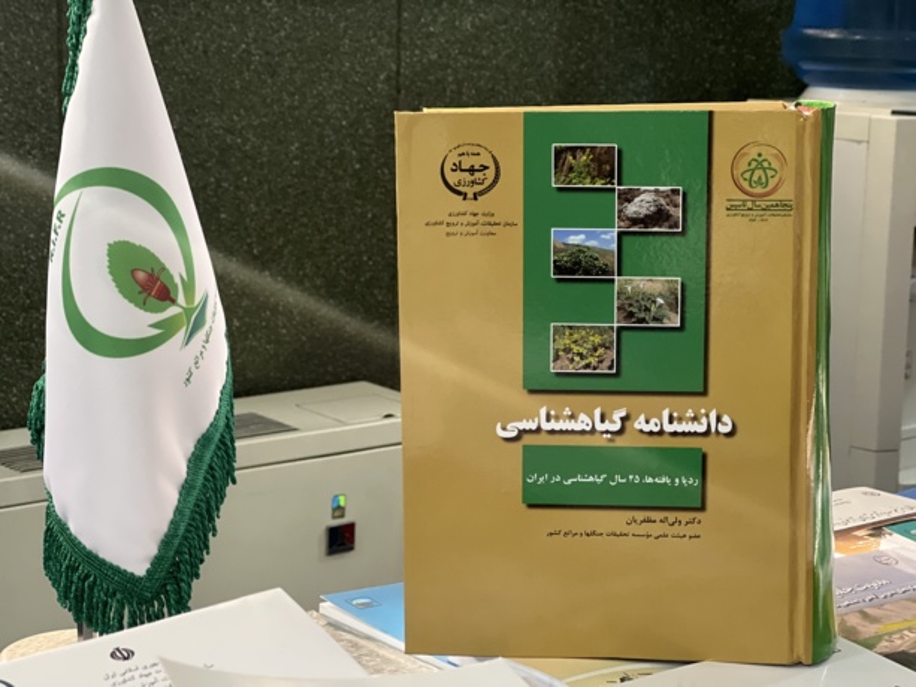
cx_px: 458
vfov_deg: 19.1
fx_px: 2038
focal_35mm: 77
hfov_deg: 25.3
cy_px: 344
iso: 400
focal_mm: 9
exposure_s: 1/40
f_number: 2.8
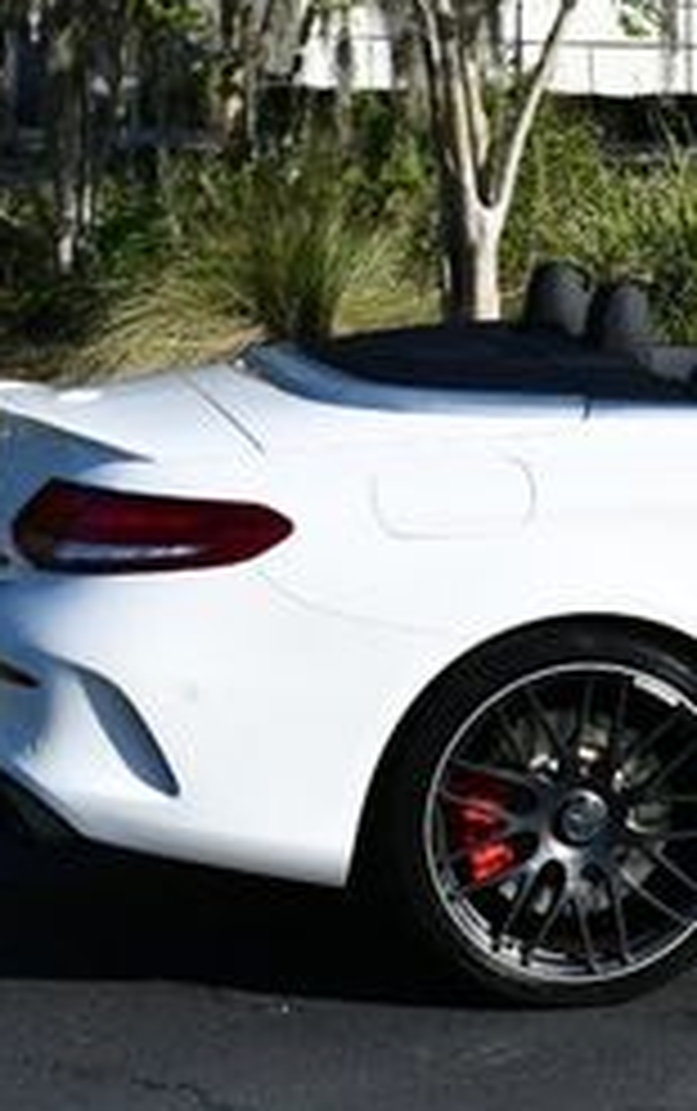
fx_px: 4152
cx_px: 1061
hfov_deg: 9.3
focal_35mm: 137
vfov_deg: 15.1
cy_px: 207
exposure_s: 1/320
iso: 100
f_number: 9
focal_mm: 35
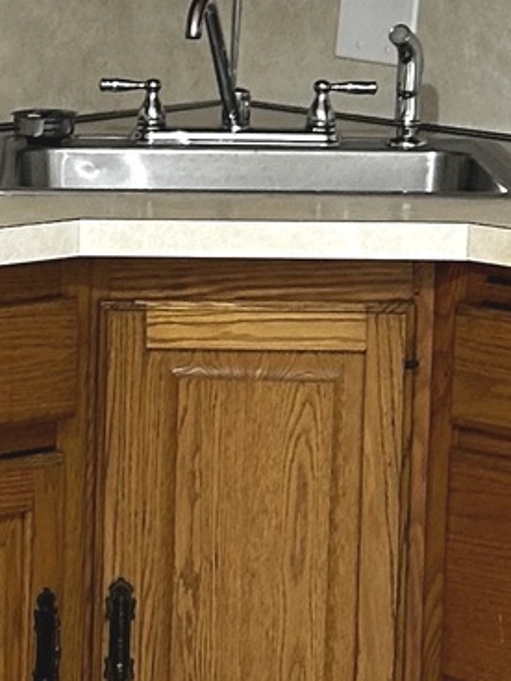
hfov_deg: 8.8
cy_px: 316
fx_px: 3208
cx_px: -339
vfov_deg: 12.1
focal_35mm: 163
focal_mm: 5.7
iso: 100
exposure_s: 1/60
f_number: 1.5
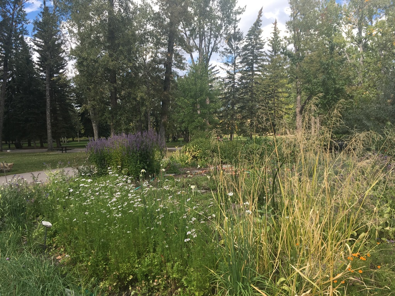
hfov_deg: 61.7
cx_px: 198
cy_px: 148
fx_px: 331
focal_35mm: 29
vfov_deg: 48.2
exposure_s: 1/651
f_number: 2.2
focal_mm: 4.15
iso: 25
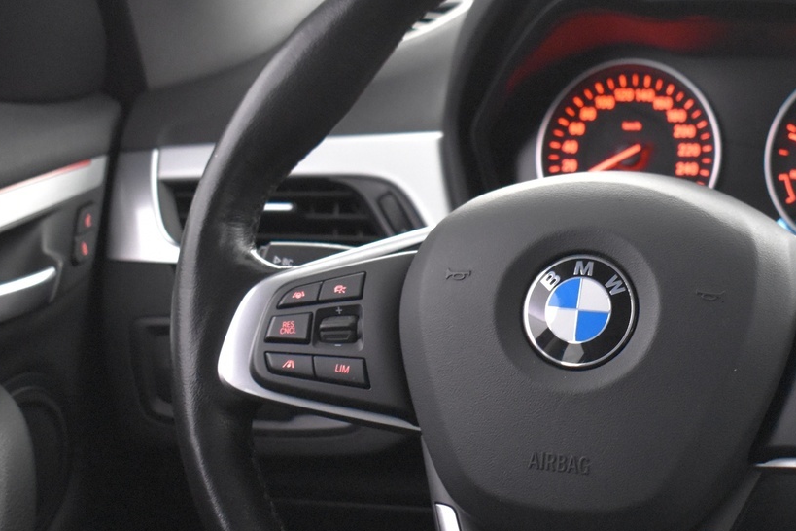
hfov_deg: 21.9
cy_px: 362
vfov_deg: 14.8
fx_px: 2034
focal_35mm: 92
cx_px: 617
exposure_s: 1/15
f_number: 4.2
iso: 3200
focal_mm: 31
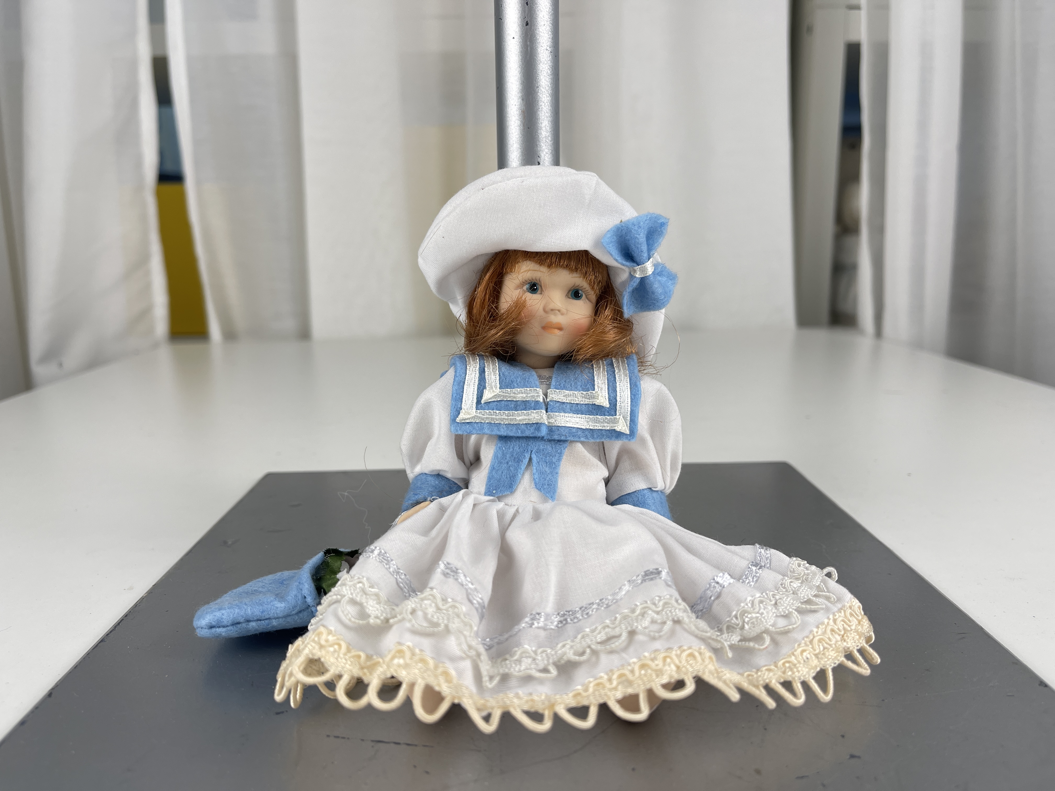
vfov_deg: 54.9
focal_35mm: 25
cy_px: 396
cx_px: 528
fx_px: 762
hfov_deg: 69.4
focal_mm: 5.1
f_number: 1.6
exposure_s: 1/158
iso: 32
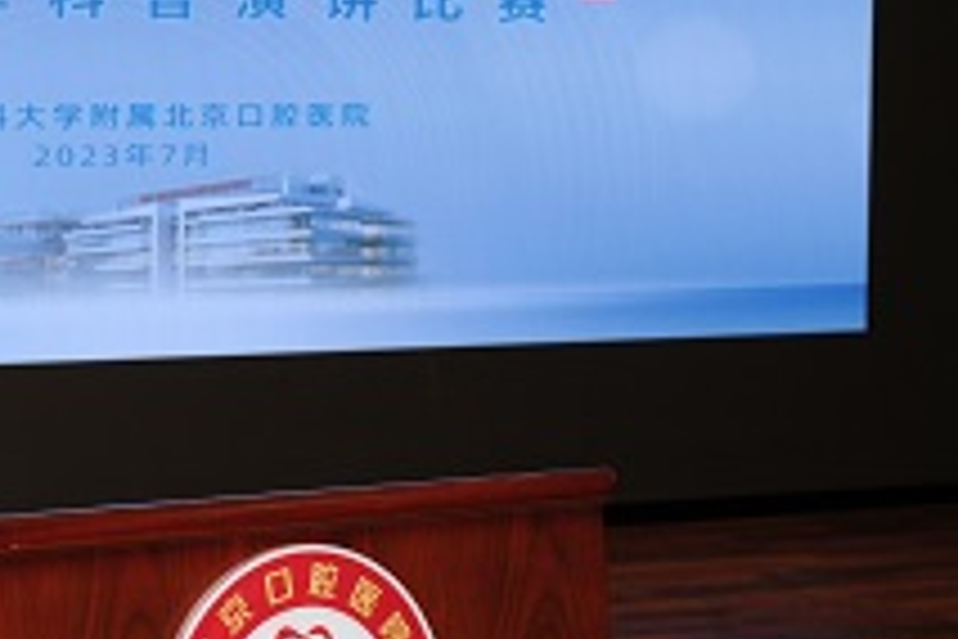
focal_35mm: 155
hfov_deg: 13.2
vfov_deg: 8.9
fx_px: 4124
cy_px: 308
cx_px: 256
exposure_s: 1/125
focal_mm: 55
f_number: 7.1
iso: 1000
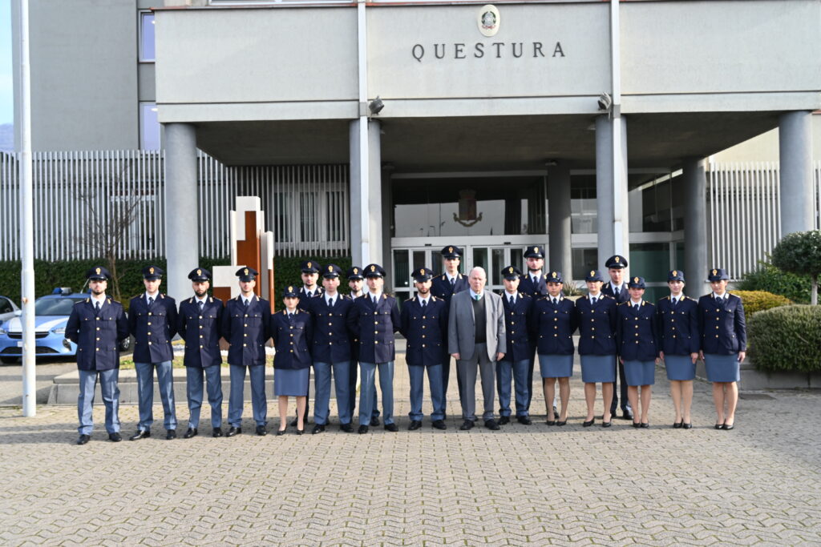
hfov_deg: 51.3
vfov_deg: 35.5
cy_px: 274
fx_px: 855
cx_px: 410
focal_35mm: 38
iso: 100
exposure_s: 1/125
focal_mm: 25
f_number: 5.6
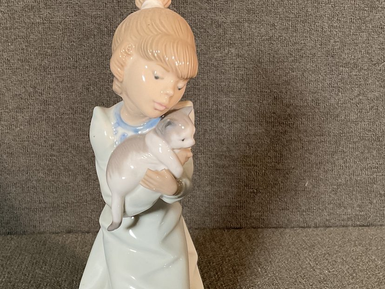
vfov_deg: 27.4
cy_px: 188
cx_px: 143
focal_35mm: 53
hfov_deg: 36.0
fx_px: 589
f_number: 1.8
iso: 64
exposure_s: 1/60
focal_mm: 3
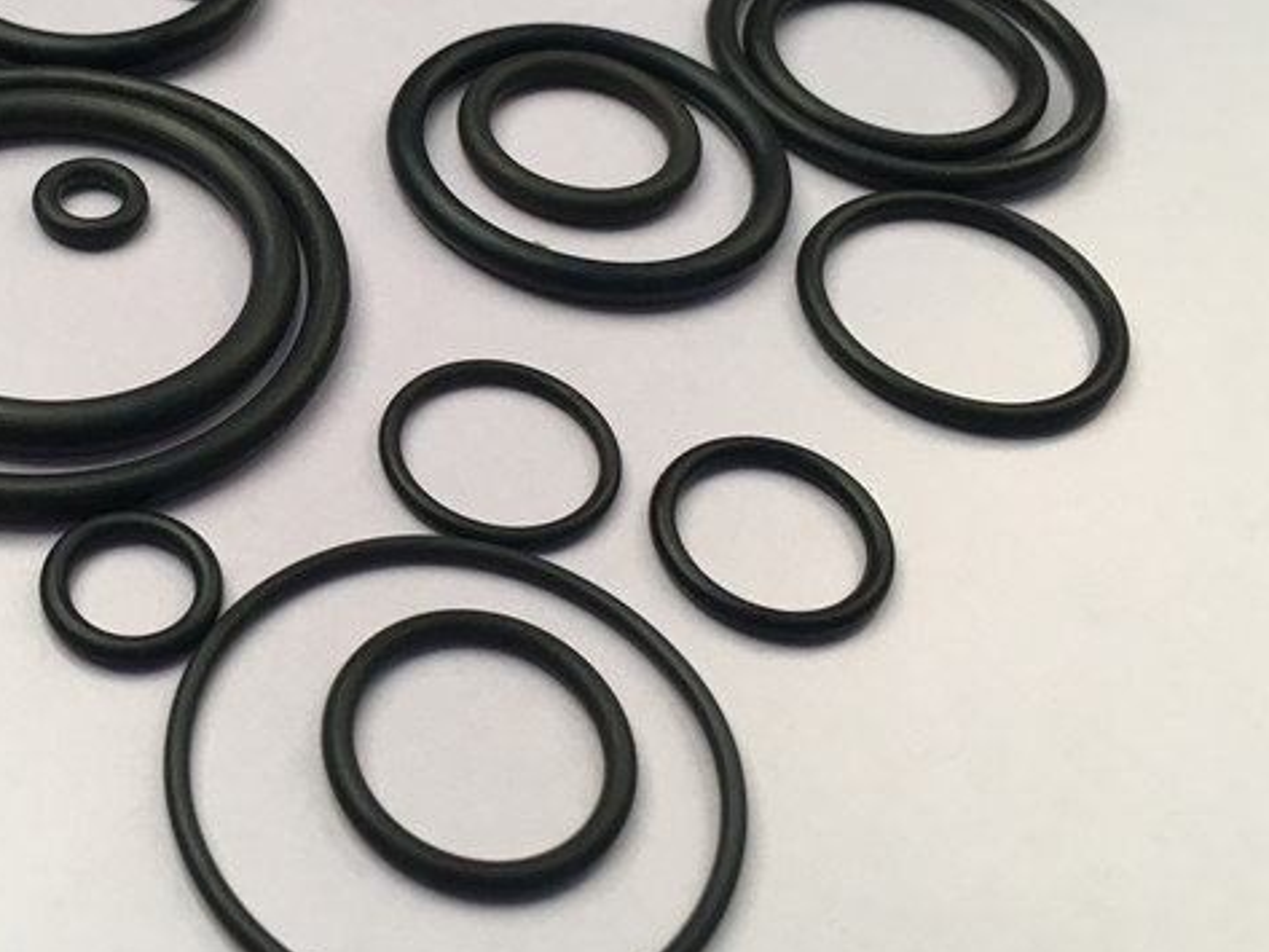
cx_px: 284
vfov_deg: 29.5
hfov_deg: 37.7
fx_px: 1797
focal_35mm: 49
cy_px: 311
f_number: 2.2
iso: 32
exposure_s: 1/33
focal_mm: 4.15
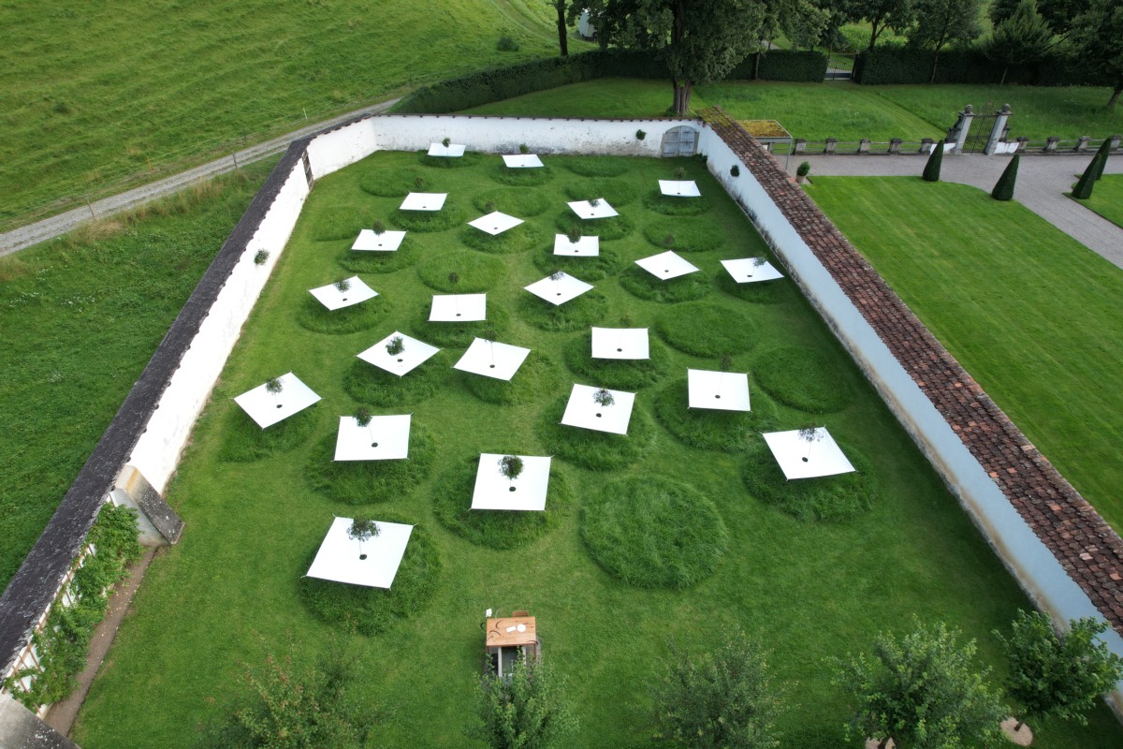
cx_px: 562
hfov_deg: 78.6
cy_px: 374
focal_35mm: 22
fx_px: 686
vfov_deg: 57.2
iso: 100
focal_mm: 8.38
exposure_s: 1/350
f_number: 2.8
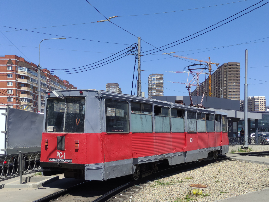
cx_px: 134
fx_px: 194
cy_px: 101
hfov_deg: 69.4
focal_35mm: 25
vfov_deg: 54.9
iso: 100
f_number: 1.89
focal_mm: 5.43
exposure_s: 1/1368
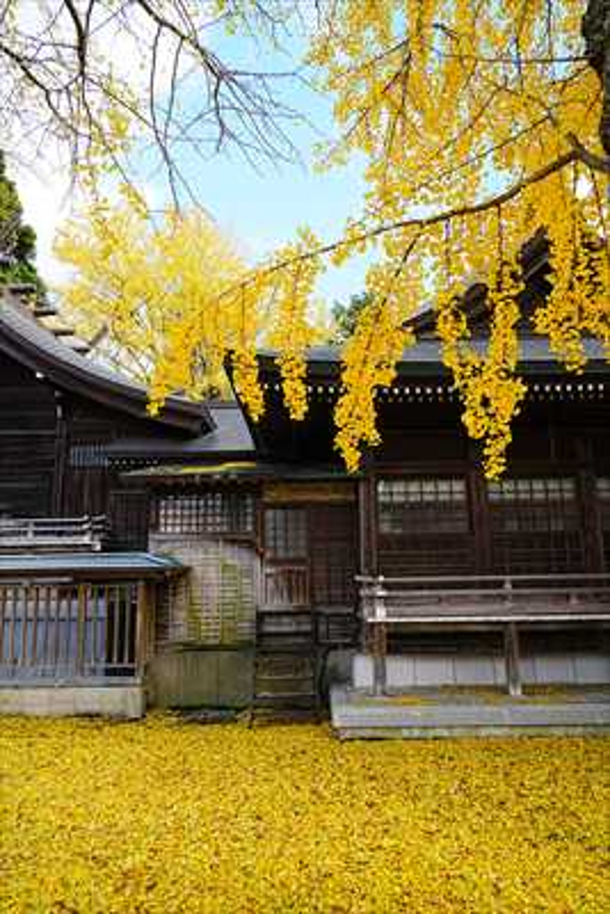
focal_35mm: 24
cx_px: 305
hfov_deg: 53.2
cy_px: 457
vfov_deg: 73.7
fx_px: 609
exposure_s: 1/80
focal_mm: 24
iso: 100
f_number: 5.6
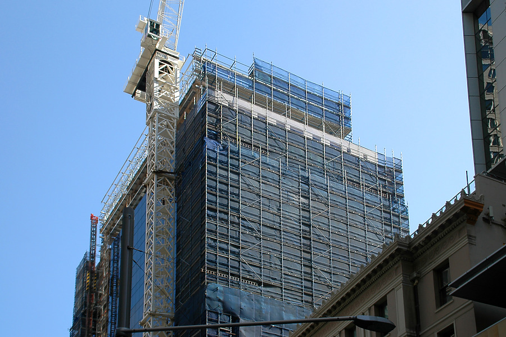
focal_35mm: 52
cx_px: 253
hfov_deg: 37.9
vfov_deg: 25.7
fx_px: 737
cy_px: 168
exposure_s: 1/250
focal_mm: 35
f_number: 8
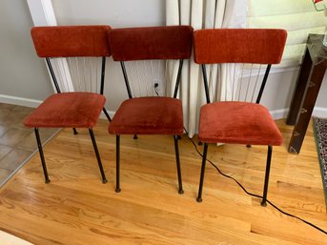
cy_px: 122
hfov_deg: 61.7
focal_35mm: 29
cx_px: 164
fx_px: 274
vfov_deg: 48.2
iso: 250
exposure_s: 1/60
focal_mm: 3
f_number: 1.8
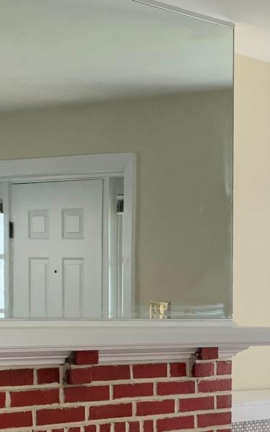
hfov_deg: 13.0
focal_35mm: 94
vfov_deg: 21.2
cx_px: 438
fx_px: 1107
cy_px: 449
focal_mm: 4.25
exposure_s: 1/121
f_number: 1.8
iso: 64
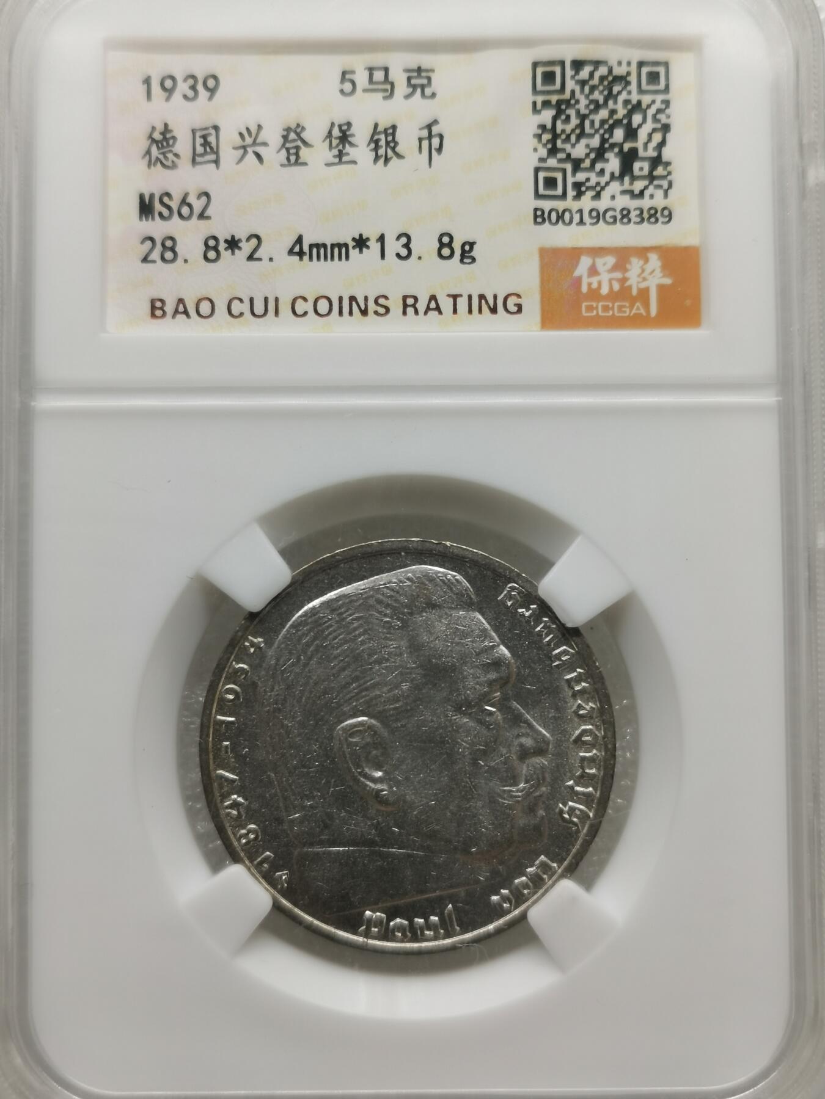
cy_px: 550
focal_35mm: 48
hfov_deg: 30.3
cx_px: 412
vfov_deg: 39.7
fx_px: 1525
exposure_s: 1/100
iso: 64
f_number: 1.6
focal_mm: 5.56
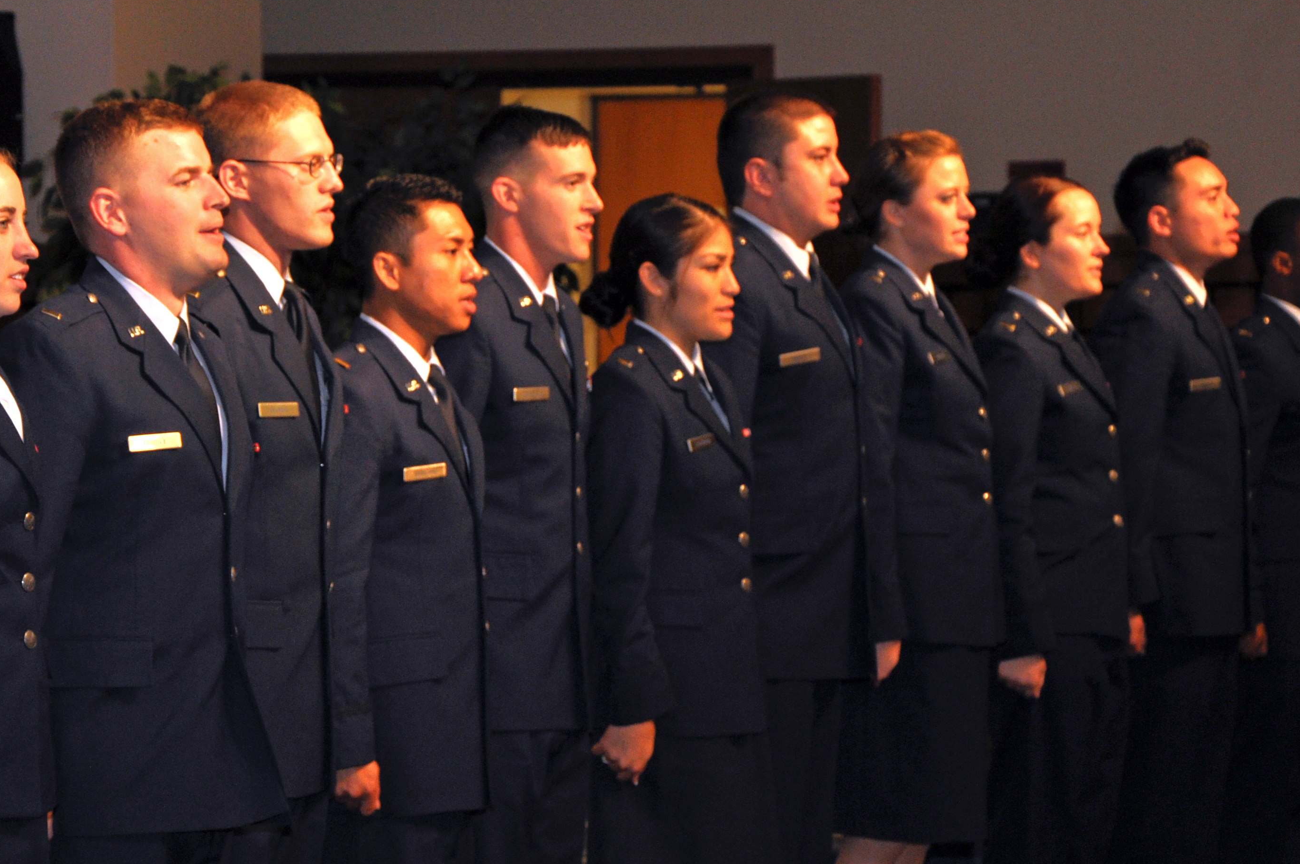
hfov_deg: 11.7
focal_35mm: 176
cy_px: 524
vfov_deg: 7.8
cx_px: 475
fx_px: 6340
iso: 500
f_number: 5.3
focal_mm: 75
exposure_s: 1/60
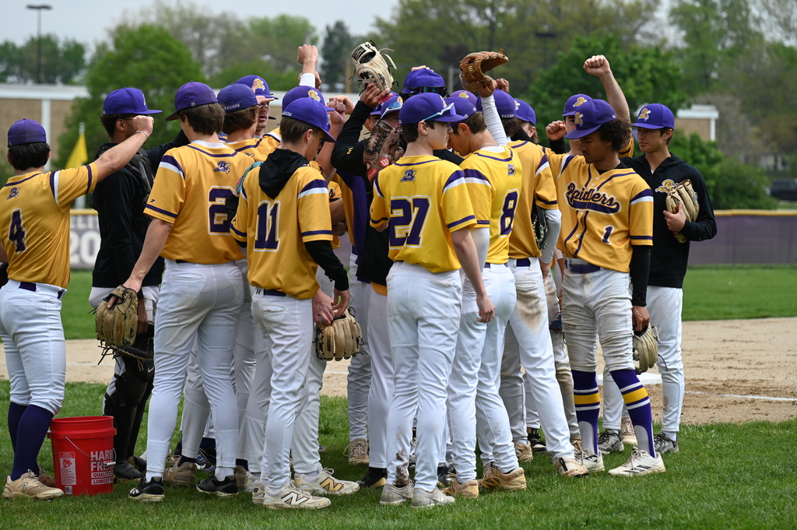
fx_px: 3429
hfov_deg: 13.3
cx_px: 398
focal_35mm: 155
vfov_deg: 8.8
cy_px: 265
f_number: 5.6
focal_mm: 155
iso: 100
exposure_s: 1/500
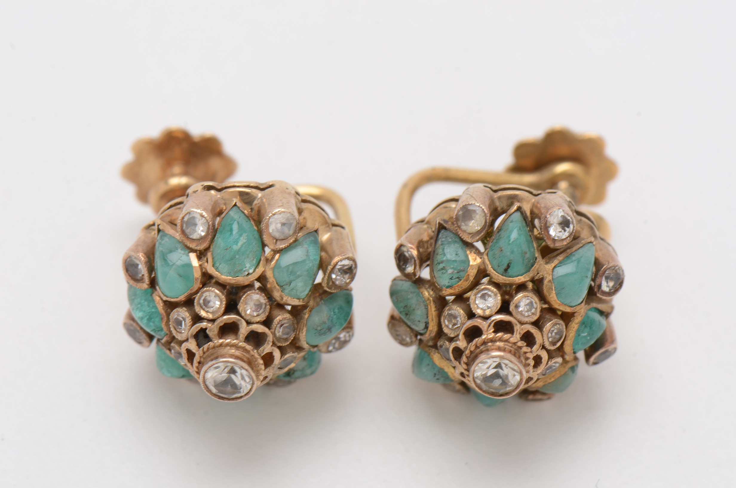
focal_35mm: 128
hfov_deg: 16.1
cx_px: 368
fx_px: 2601
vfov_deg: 10.7
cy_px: 244
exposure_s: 1/125
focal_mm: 85
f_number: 18
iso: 200
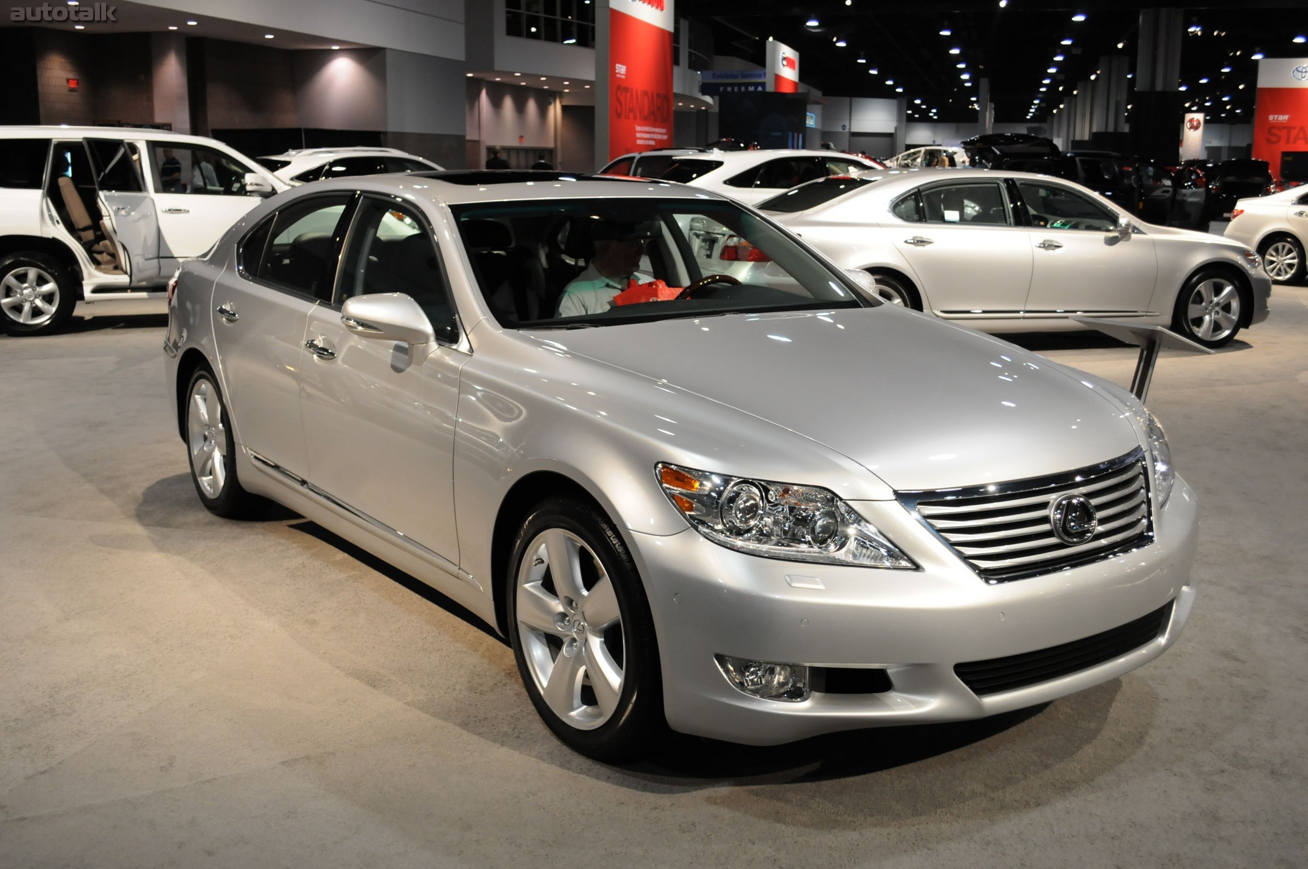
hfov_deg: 53.2
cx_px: 654
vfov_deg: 36.8
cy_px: 434
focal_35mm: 36
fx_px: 1307
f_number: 4.5
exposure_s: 1/80
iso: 800
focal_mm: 24
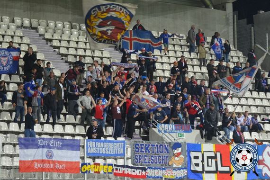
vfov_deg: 13.0
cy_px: 90
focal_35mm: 105
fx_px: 787
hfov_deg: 19.5
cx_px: 135
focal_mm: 70
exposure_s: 1/80
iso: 500
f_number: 2.8
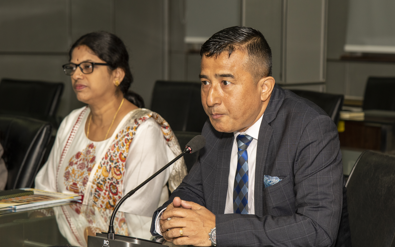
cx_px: 197
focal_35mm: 94
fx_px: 1012
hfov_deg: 22.1
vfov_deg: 13.9
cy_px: 124
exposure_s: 1/125
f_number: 5.6
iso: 400
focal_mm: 92
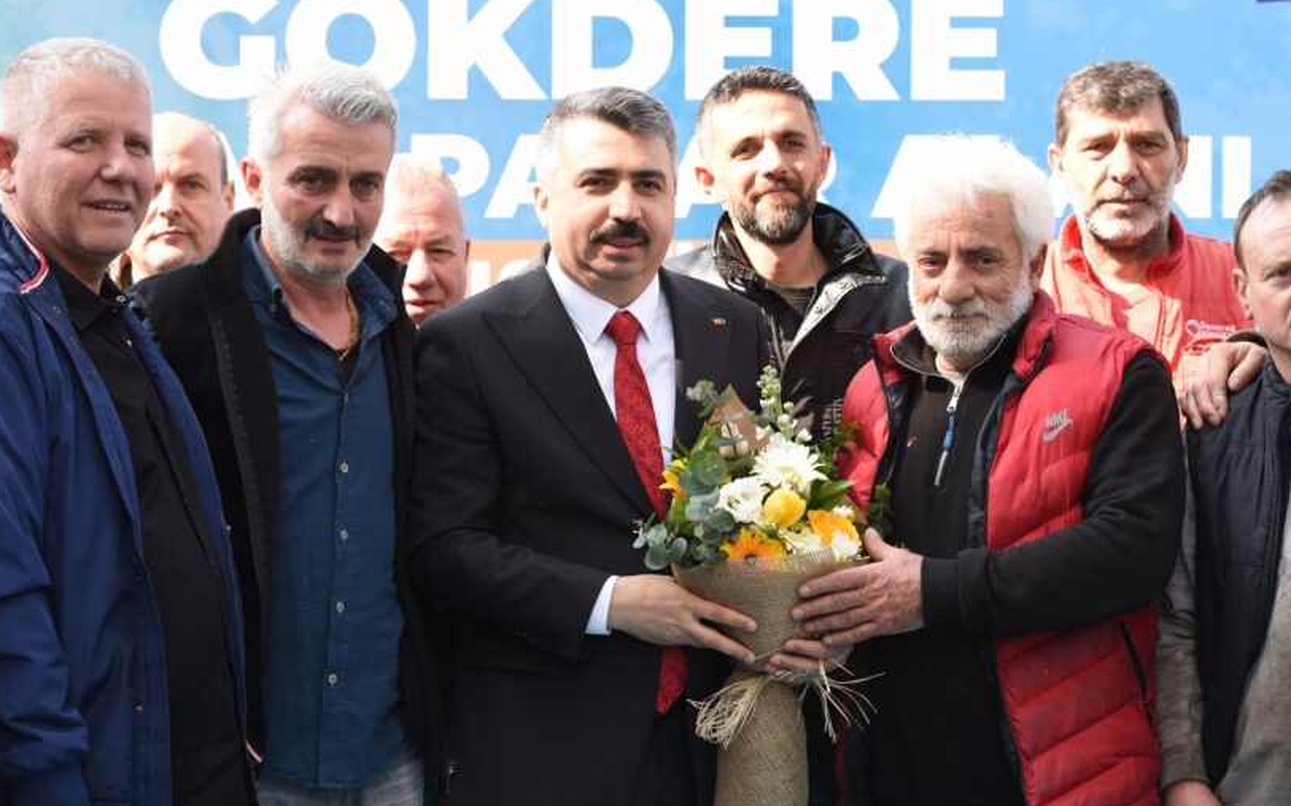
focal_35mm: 90
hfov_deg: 23.0
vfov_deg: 14.5
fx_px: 3166
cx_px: 704
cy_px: 379
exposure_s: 1/800
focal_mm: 70
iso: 1000
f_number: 5.6
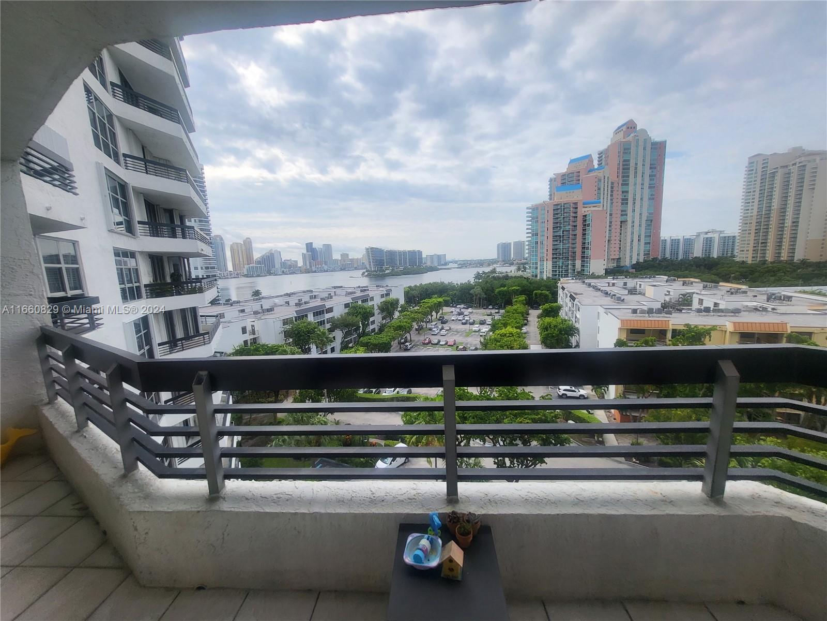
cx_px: 414
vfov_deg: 89.9
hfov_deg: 106.2
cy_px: 310
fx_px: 311
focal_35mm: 13
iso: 32
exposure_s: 1/902
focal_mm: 1.74
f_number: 2.2
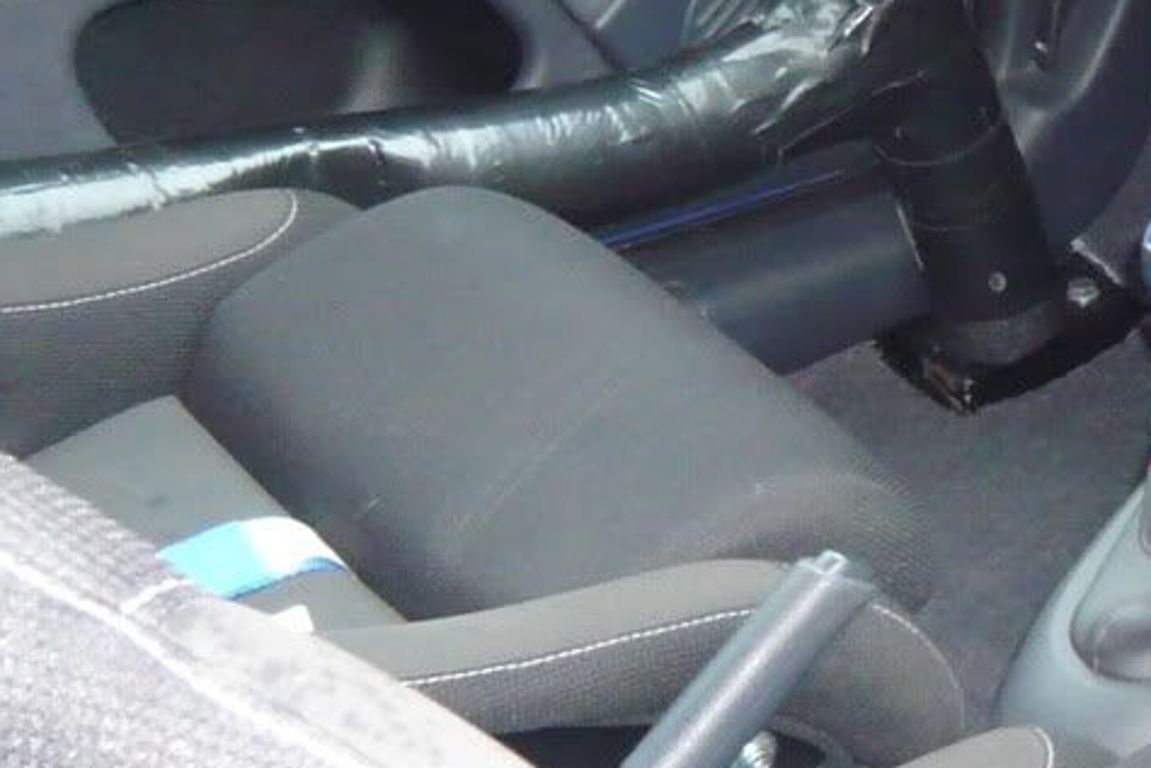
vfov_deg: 13.2
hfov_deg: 18.7
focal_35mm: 104
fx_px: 3326
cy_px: 291
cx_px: 1338
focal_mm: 4.6
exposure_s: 1/8
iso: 320
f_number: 2.8
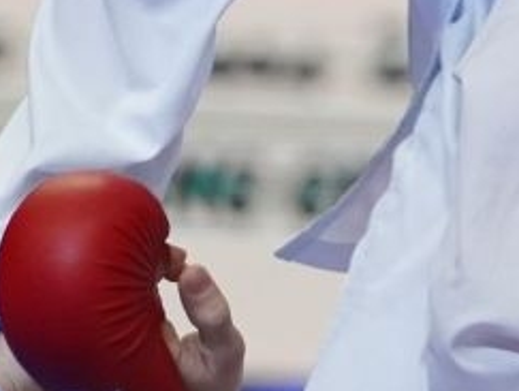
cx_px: 429
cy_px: 75
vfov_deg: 1.4
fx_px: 15796
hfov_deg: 1.9
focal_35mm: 1052
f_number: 2.8
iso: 4000
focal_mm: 148
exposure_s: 1/1000
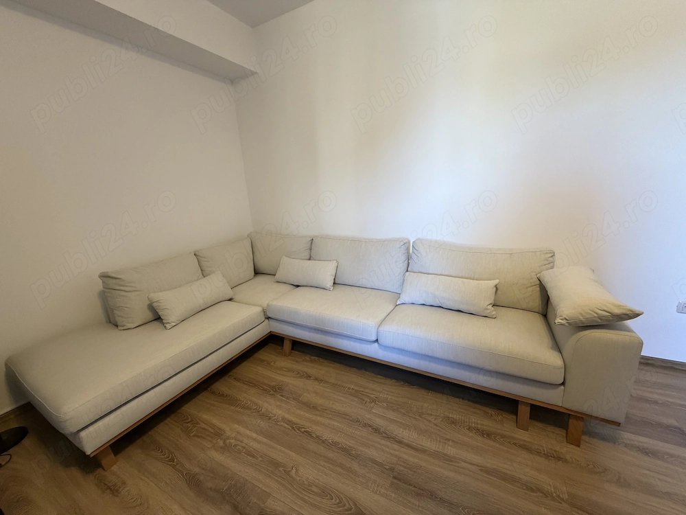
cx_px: 343
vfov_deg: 85.7
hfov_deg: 102.1
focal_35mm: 14
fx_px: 277
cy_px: 258
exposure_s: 1/66
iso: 320
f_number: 2.2
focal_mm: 2.22
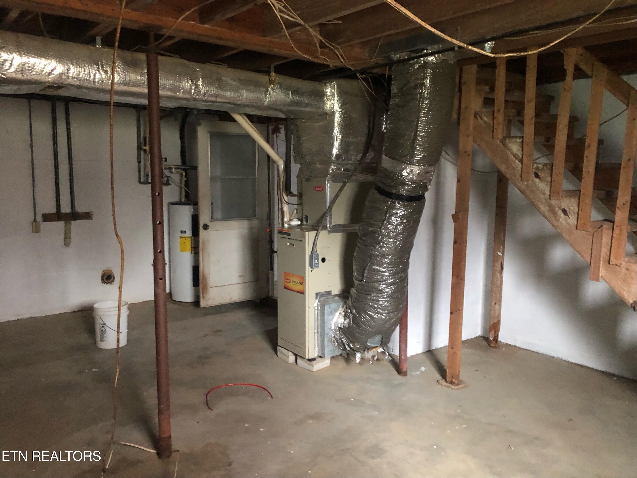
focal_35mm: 28
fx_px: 515
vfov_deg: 49.7
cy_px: 239
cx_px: 318
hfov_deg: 63.4
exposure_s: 1/4
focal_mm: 3.99
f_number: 1.8
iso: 100
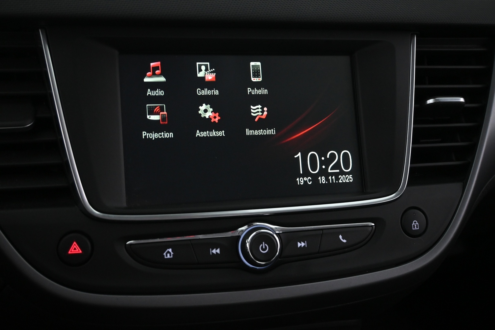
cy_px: 165
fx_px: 547
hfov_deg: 48.7
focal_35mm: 40
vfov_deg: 33.6
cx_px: 248
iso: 2000
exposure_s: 1/40
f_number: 4.5
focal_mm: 26.5
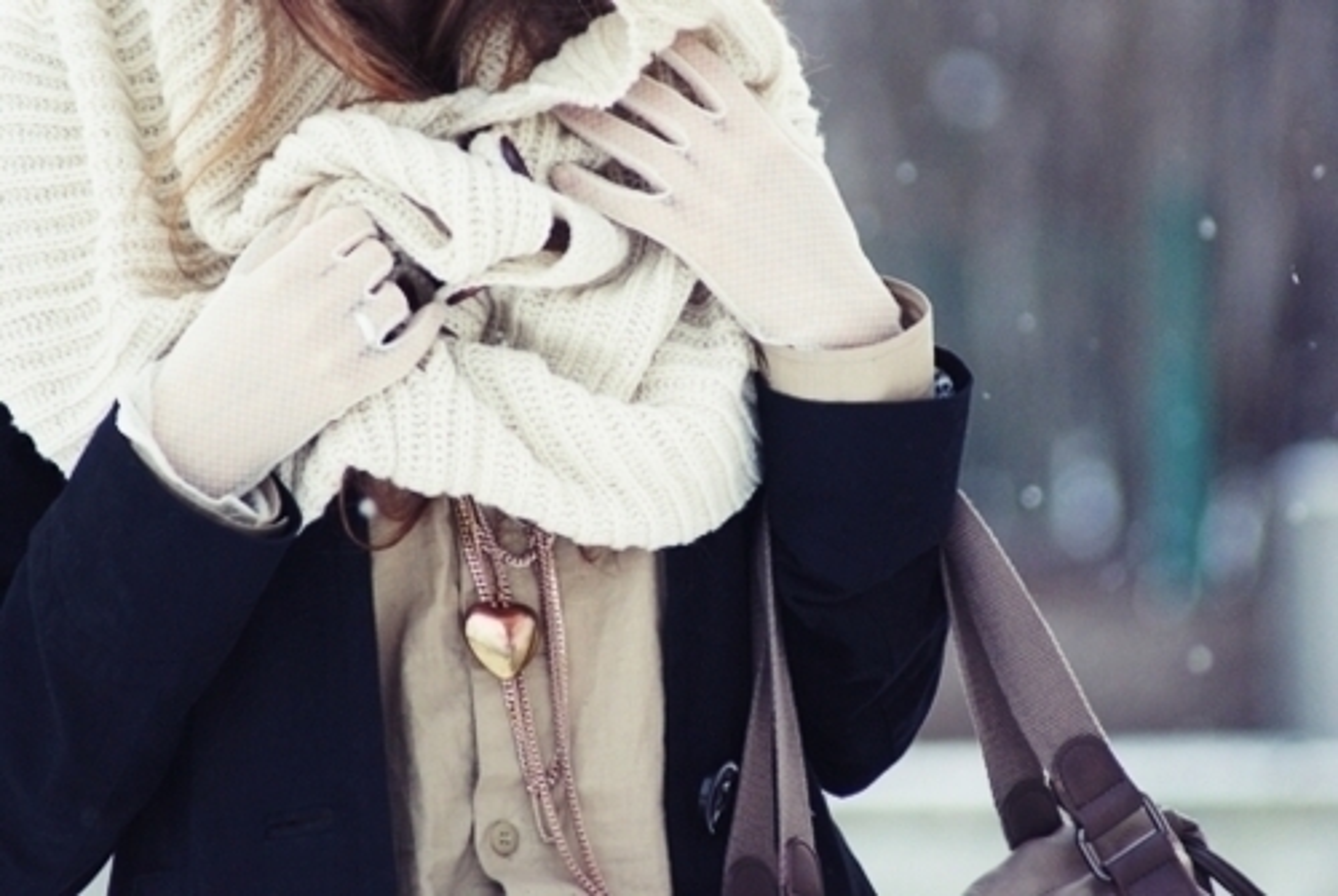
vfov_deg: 3.1
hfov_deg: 4.6
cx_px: 669
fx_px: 16749
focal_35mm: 450
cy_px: 448
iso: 400
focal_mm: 300
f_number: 5.6
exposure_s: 1/160
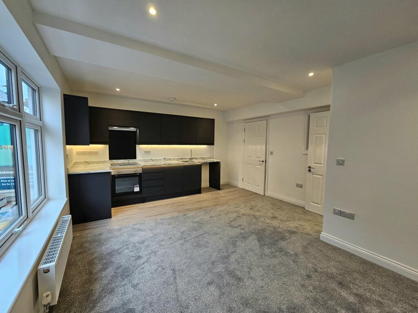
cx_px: 209
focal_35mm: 13
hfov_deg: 106.2
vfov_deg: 89.9
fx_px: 157
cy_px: 156
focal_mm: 2.2
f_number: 2.2
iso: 64
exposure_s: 1/50
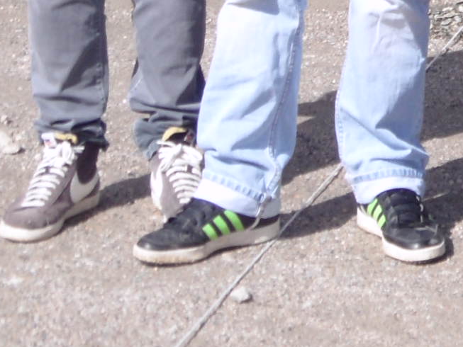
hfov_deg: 9.7
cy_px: -295
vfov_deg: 7.3
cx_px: 766
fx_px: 2622
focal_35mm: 196
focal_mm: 8.2
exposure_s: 1/500
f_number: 3.8
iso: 80
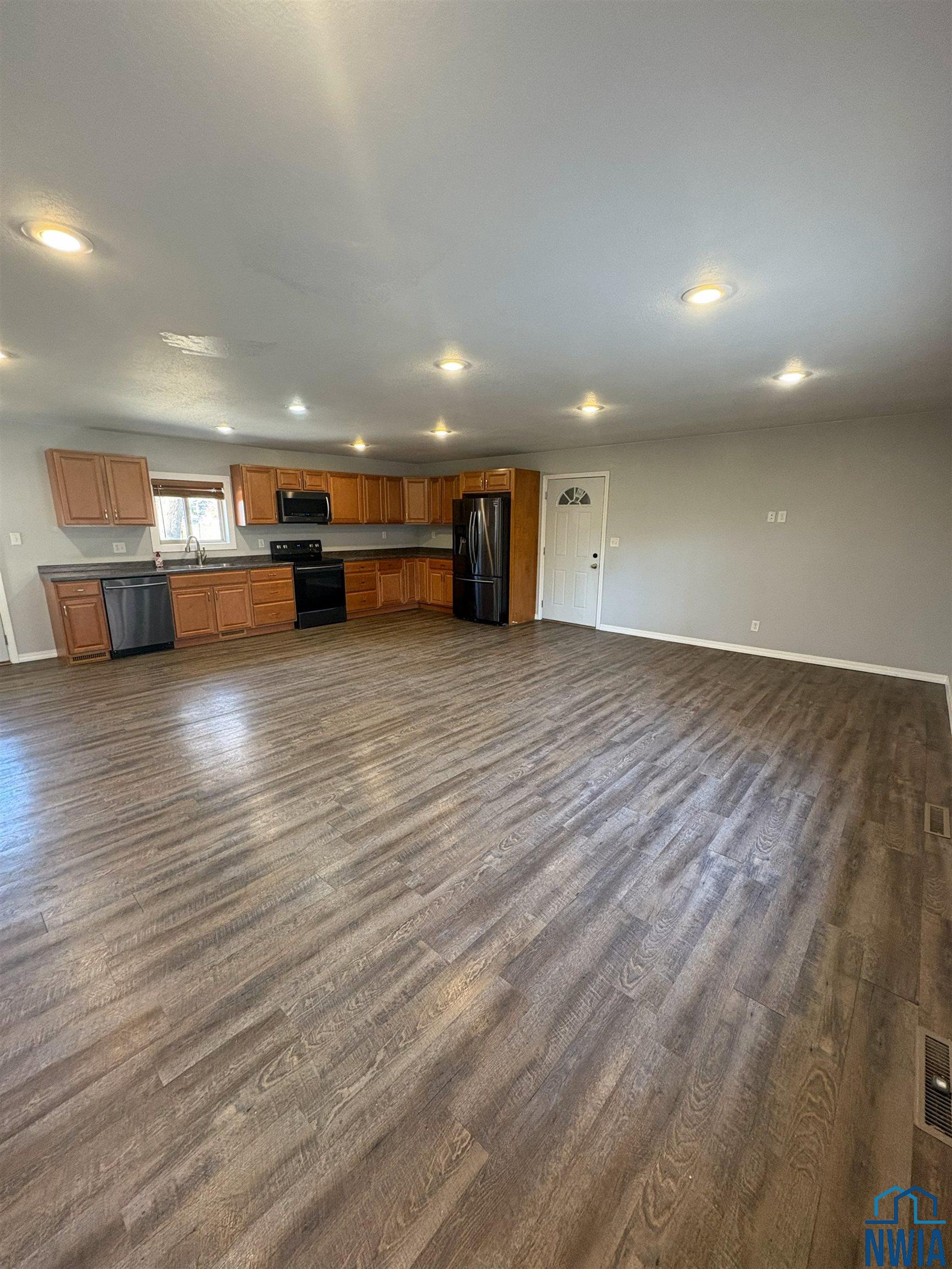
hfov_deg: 85.7
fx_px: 513
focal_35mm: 14
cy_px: 634
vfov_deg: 102.1
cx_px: 476
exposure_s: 1/60
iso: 320
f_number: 2.2
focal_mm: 2.22
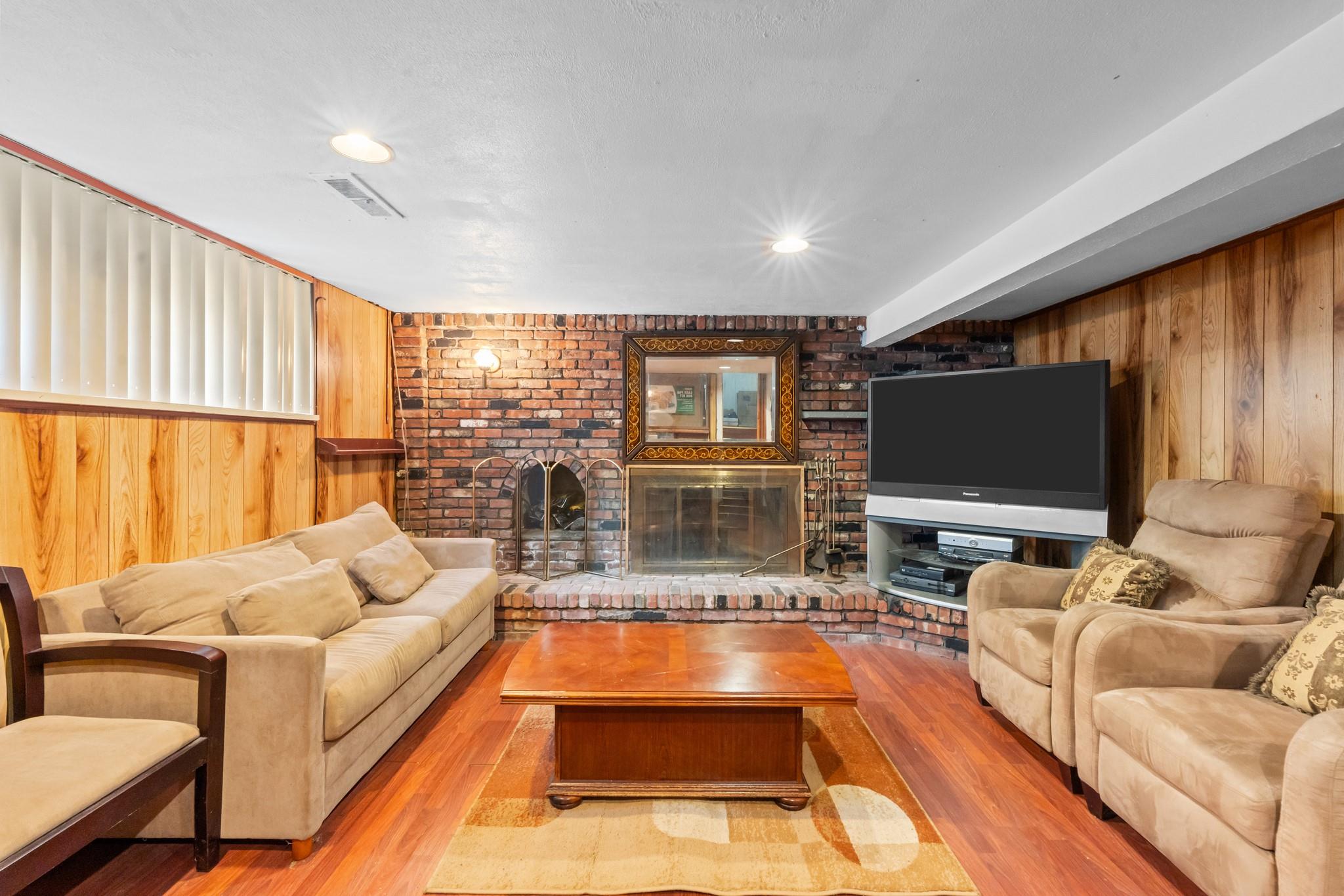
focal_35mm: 14
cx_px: 672
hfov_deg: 104.3
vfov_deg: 81.2
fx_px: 523
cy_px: 448
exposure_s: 1/2.5
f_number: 10
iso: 1600
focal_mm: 14
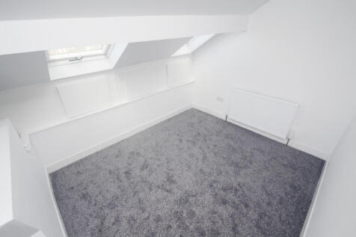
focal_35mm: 15
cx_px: 178
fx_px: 148
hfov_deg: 100.4
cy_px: 118
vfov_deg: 77.3
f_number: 7.1
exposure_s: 1/200
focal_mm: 10
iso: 400
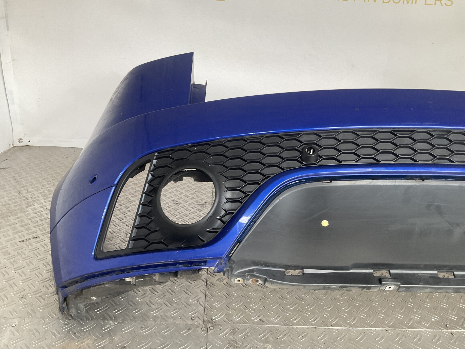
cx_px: 232
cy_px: 174
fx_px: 390
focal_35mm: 29
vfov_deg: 48.2
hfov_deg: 61.7
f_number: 1.8
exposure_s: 1/120
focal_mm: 3
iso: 50
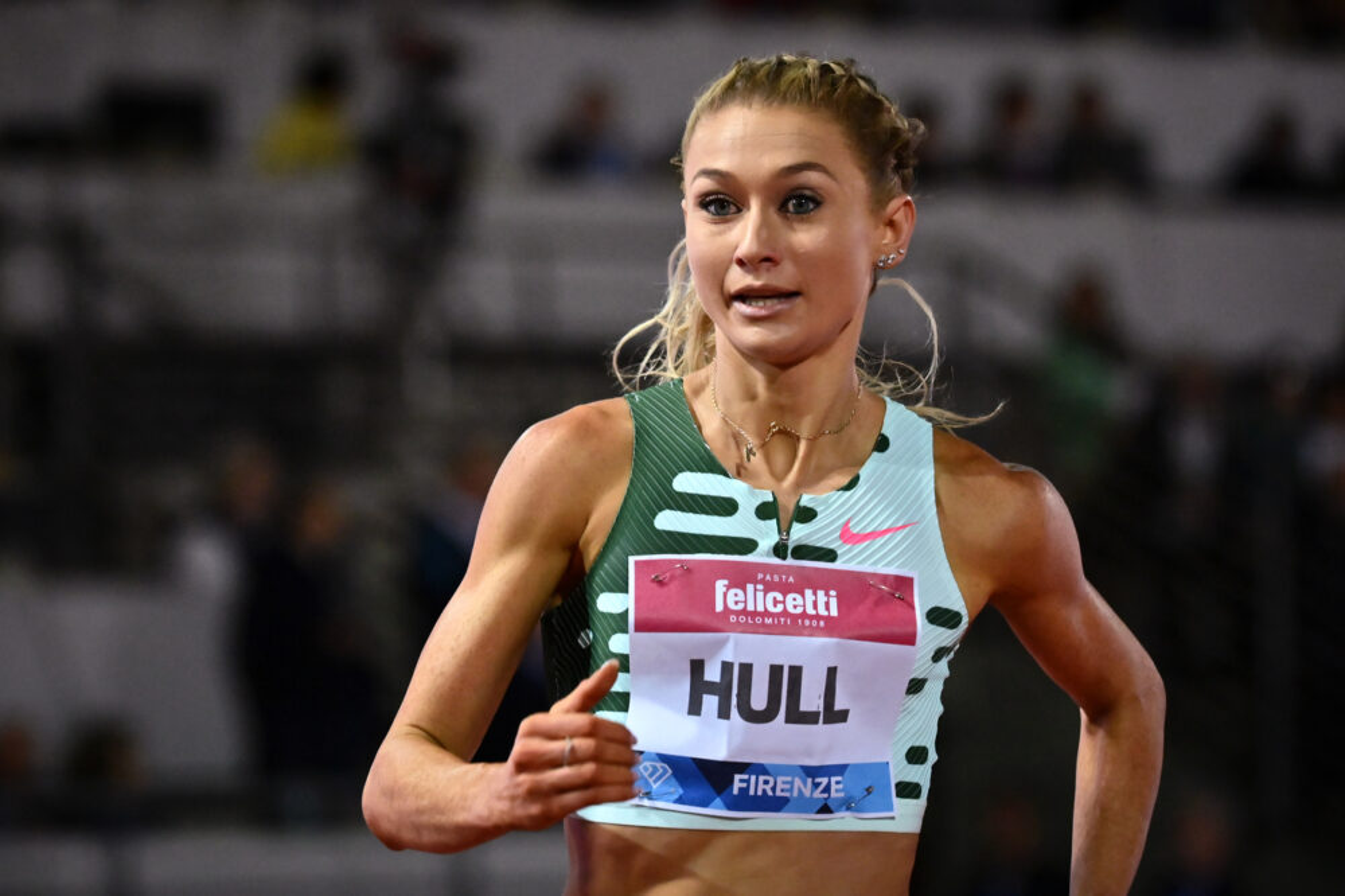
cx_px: 672
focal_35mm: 190
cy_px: 448
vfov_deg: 7.2
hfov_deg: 10.8
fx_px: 7096
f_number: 4
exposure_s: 1/2000
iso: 6400
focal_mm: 190
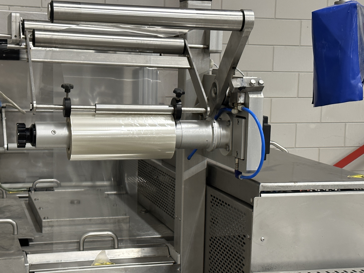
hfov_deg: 29.4
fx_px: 694
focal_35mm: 66
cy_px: 169
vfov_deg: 22.2
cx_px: 184
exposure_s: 1/33
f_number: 1.78
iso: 250
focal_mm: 6.86
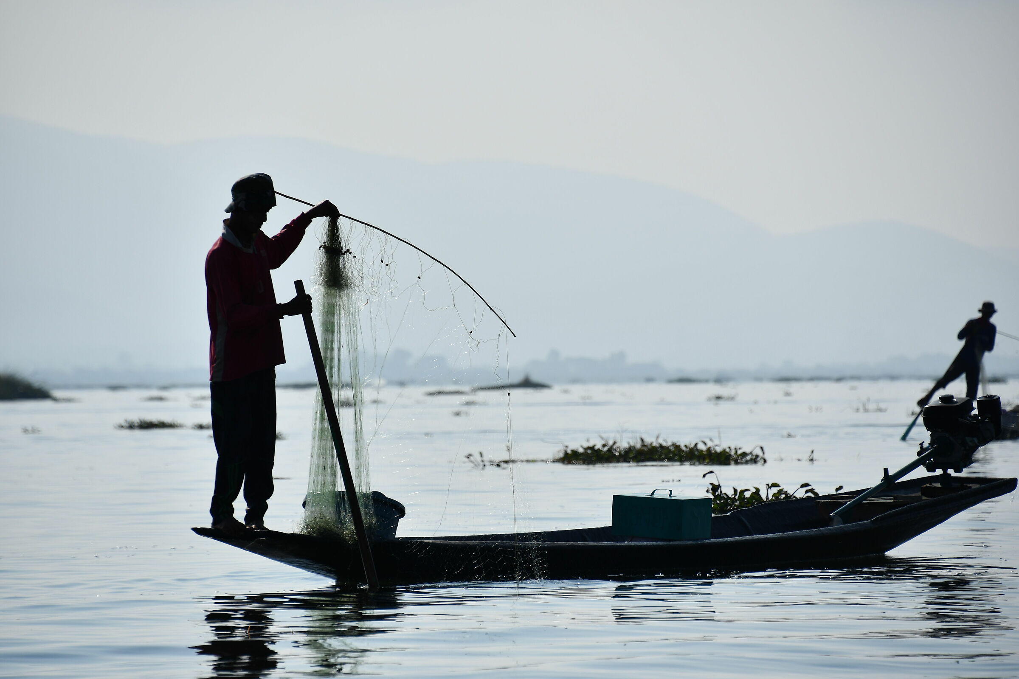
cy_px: 340
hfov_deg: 7.4
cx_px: 510
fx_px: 7840
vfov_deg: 5.0
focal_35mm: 277
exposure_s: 1/2500
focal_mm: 185
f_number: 6
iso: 125
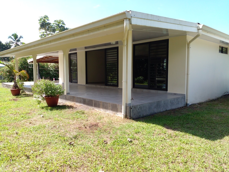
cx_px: 114
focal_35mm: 27
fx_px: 179
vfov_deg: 51.4
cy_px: 86
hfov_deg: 65.3
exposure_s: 1/413
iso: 43
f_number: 1.9
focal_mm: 3.6
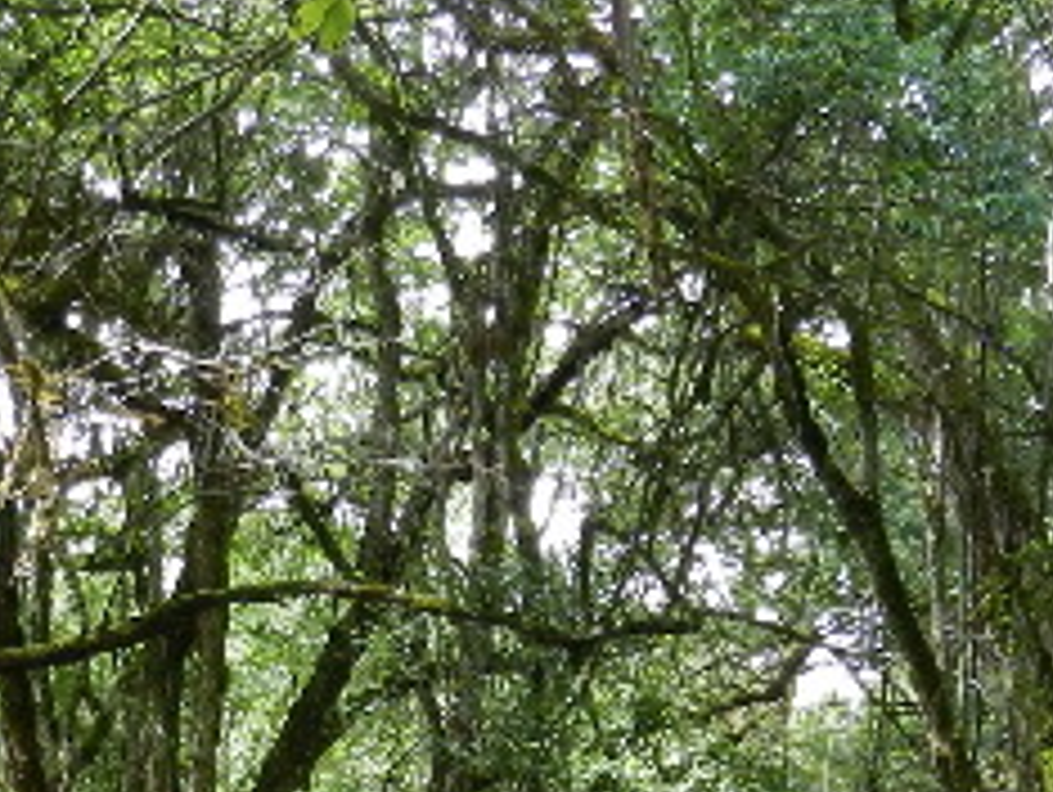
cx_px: 594
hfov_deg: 19.8
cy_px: 1156
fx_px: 3015
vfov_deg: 14.1
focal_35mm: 99
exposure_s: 1/50
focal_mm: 5.1
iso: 160
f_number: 3.6
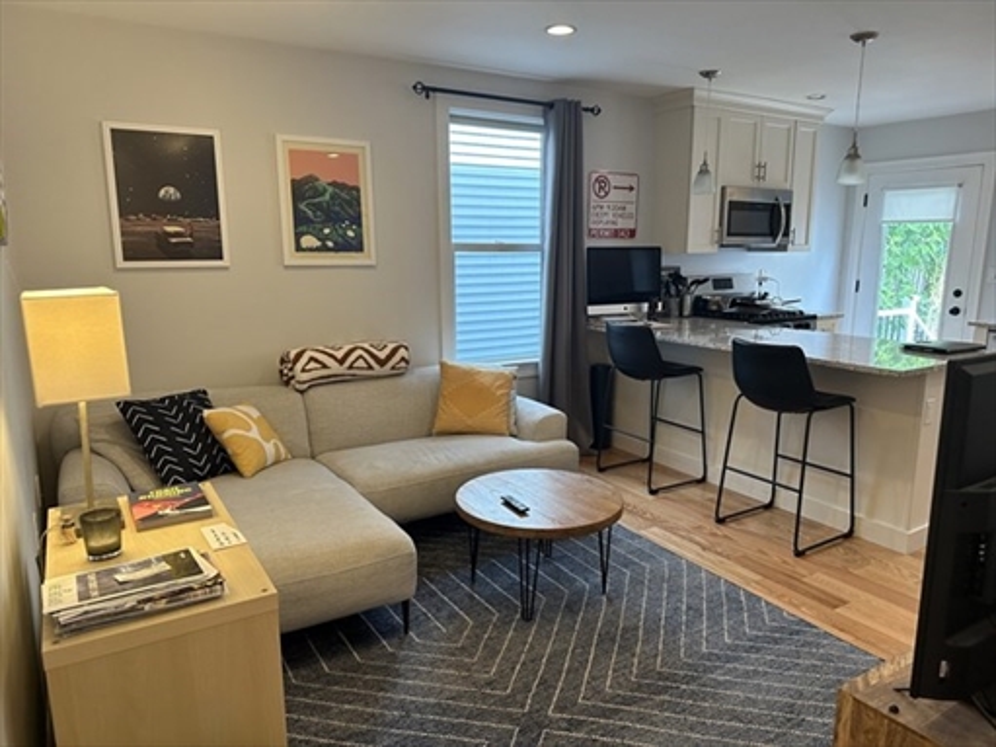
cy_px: 374
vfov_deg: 56.8
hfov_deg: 71.6
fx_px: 690
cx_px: 498
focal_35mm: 24
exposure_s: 1/120
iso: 200
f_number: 1.78
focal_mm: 6.86
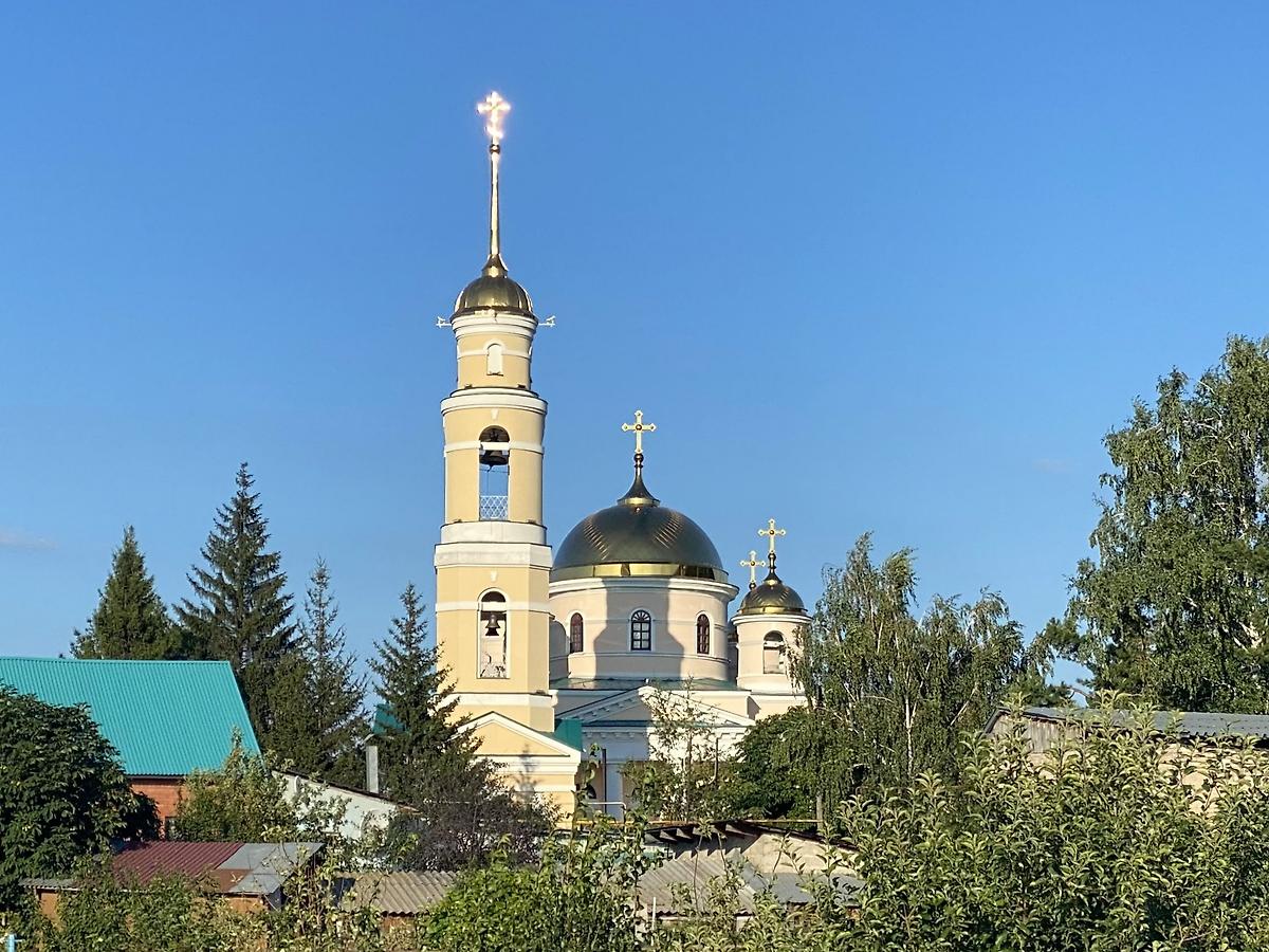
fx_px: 1906
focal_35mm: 52
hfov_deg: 36.8
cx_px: 634
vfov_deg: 28.0
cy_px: 476
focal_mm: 6
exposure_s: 1/1597
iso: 20
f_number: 2
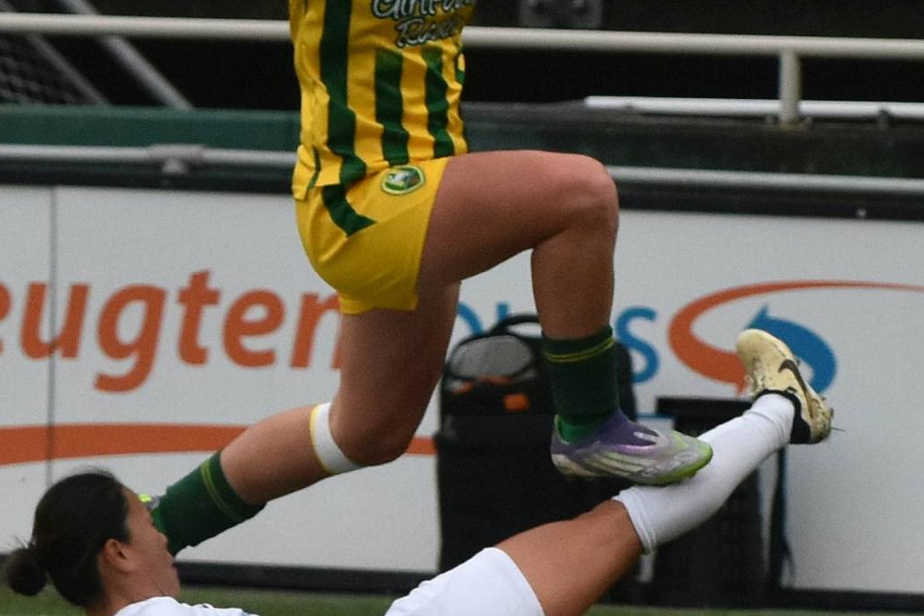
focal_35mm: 431
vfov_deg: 3.2
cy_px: 272
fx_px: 11061
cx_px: 537
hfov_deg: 4.8
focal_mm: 155
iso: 800
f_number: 3.5
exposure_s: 1/1000
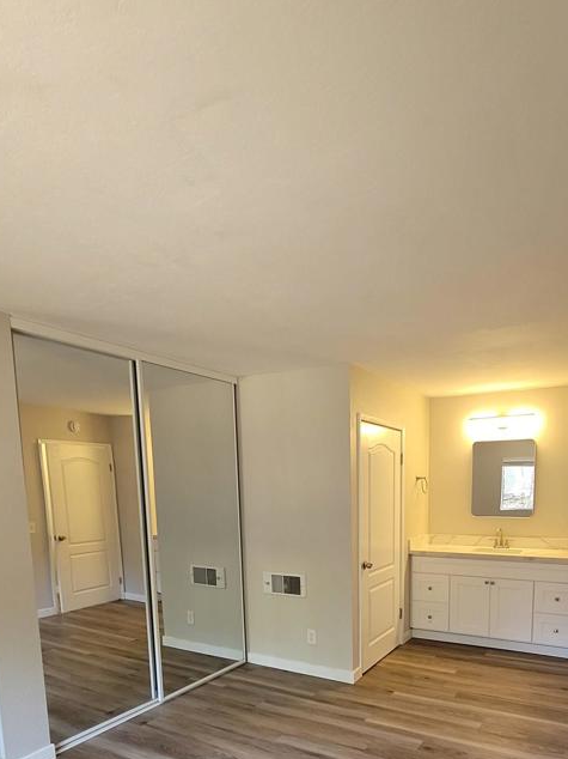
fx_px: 460
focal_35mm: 21
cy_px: 552
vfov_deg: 74.4
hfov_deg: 62.7
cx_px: 348
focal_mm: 2.2
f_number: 2.2
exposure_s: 1/60
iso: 250
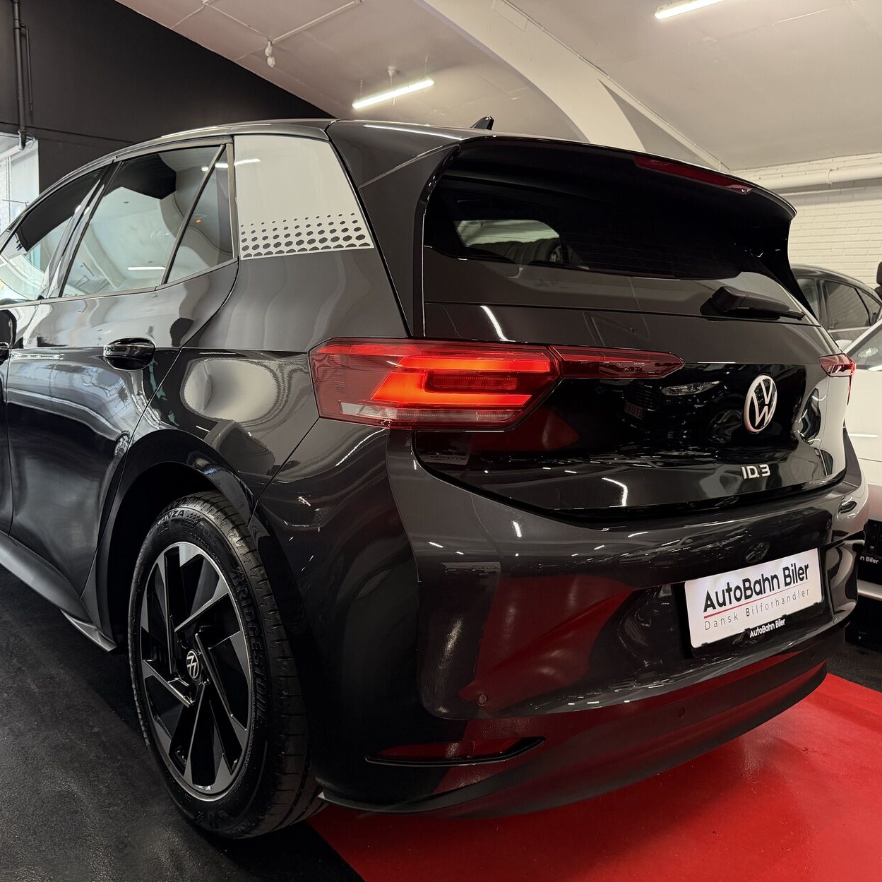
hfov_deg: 55.5
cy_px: 451
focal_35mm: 29
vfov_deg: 55.6
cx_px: 384
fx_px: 836
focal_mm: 6.76
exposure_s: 1/50
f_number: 1.78
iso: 320
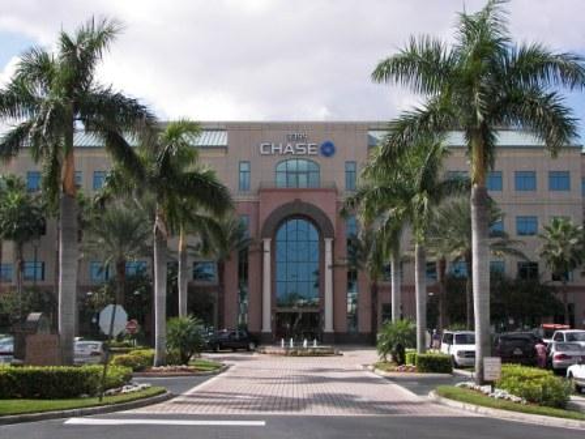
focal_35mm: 53
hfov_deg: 36.2
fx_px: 896
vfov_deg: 27.5
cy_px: 220
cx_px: 292
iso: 50
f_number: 2.8
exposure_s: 1/800
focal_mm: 8.7
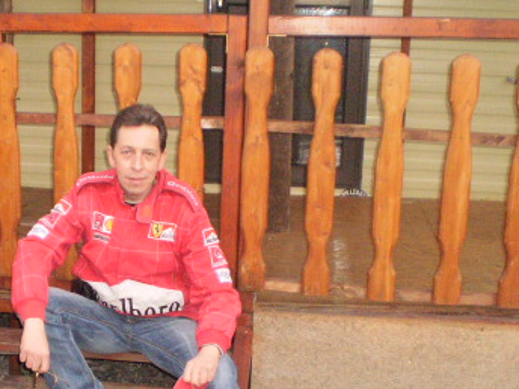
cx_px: 145
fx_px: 1005
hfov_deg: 28.6
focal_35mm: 67
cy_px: 253
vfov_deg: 21.9
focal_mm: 6.3
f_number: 3.1
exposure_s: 1/250
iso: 400
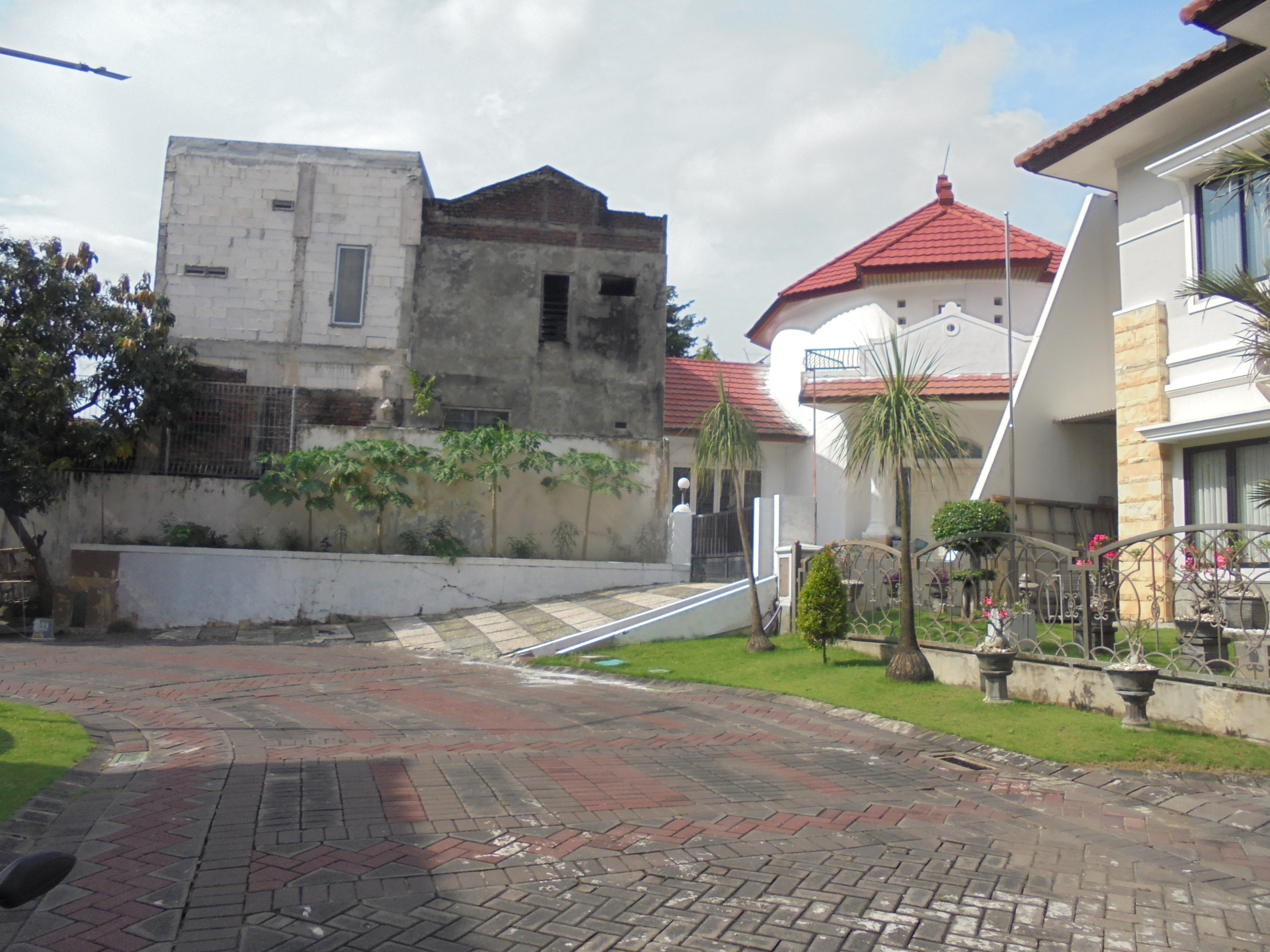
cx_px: 635
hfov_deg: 67.3
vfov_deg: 53.1
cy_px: 476
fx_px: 954
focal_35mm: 26
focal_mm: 4.6
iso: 100
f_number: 11.5
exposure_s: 1/100
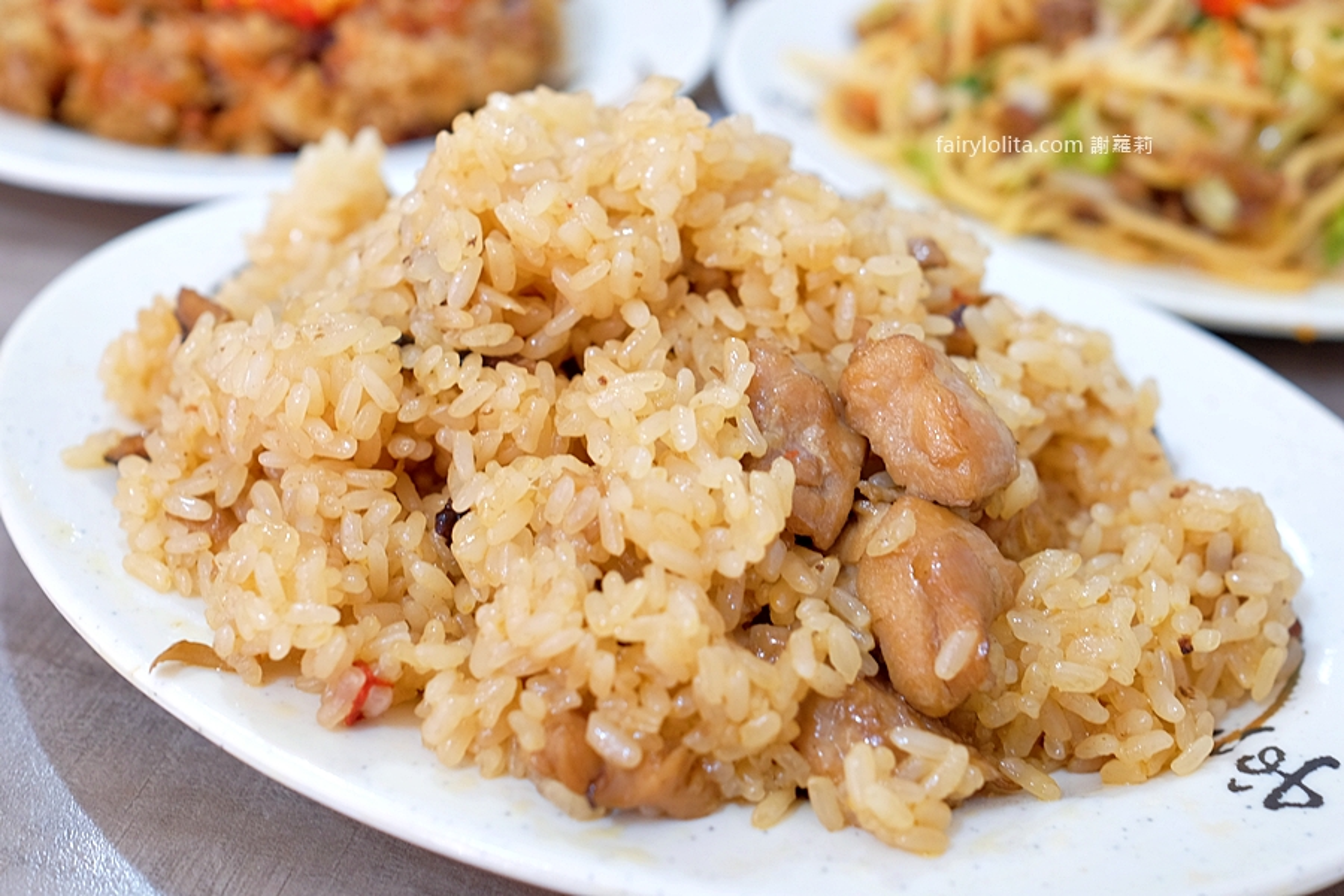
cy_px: 448
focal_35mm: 35
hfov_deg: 54.4
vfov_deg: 37.9
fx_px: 1307
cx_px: 672
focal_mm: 23
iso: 500
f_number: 3.6
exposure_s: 1/30
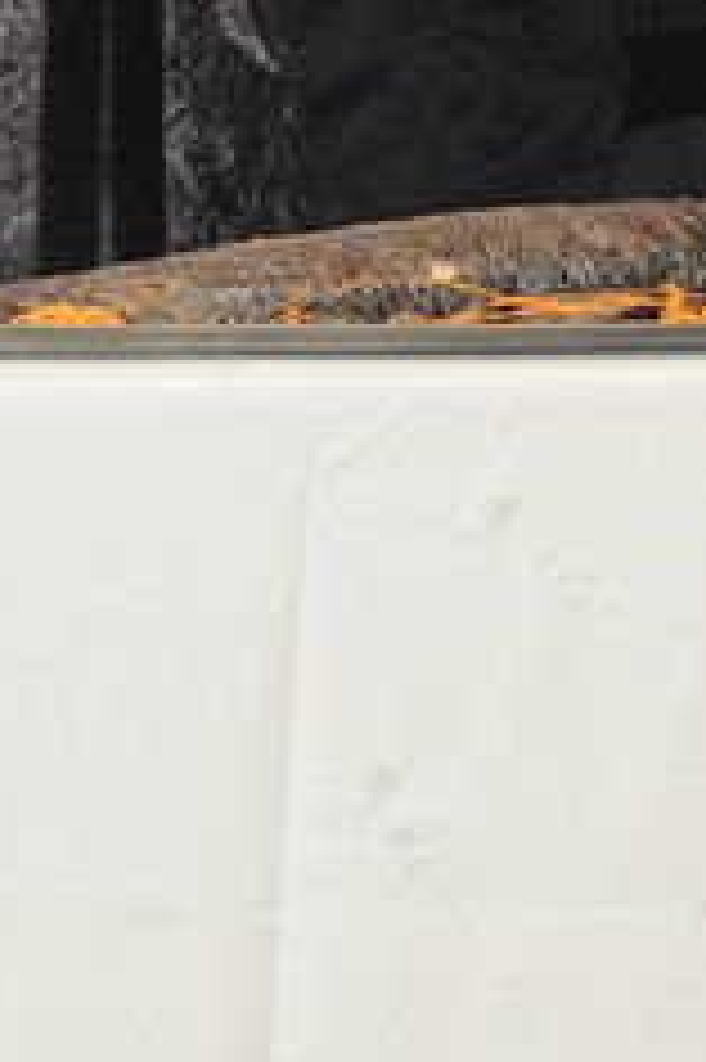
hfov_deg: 3.8
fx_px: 10551
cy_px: -414
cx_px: -162
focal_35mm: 358
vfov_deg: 5.7
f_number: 5
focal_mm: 55
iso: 500
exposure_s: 1/60
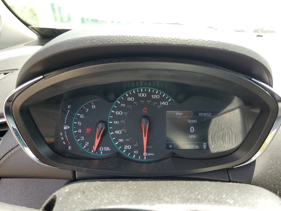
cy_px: 106
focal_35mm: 26
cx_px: 140
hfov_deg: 67.3
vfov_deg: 53.1
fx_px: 211
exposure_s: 1/294
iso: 50
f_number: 1.5
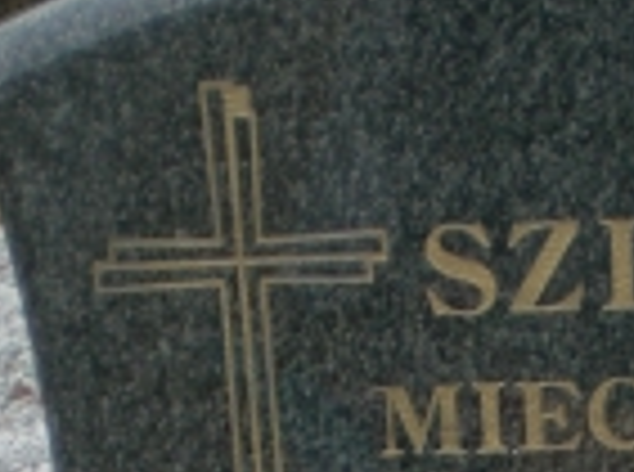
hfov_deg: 11.4
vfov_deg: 8.0
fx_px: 3160
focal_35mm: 173
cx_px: 612
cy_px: 1052
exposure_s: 1/80
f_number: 3.1
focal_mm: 6.3
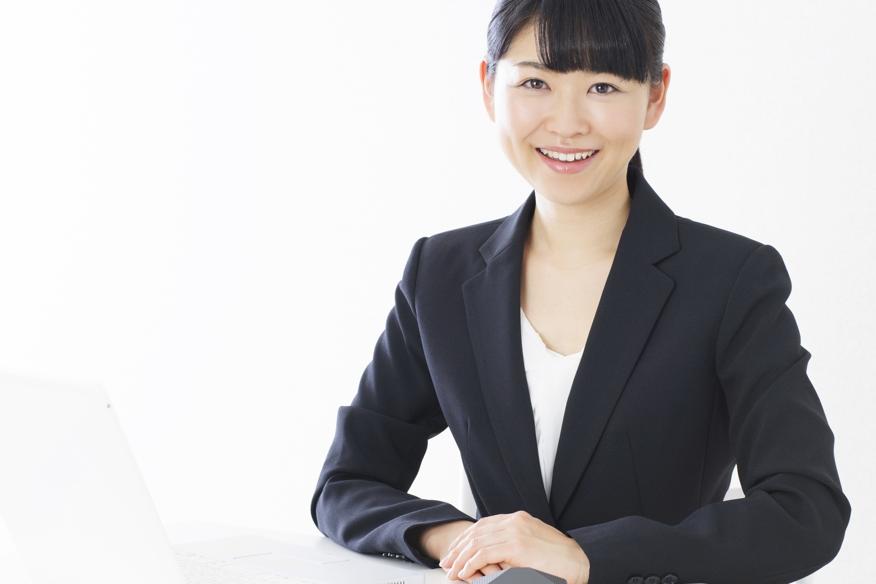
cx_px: 456
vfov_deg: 12.8
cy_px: 268
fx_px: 2604
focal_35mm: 107
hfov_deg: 19.1
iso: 200
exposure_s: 1/100
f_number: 8
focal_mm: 80
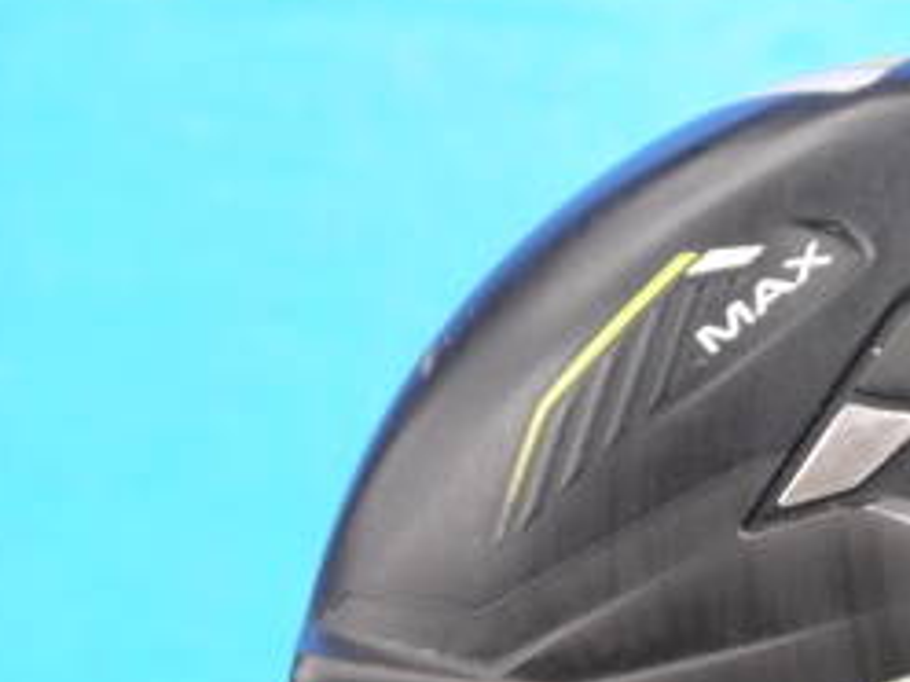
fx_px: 5705
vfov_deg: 6.8
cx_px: 1031
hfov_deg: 9.0
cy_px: 737
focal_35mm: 217
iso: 800
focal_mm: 42
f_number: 5.6
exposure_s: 1/50
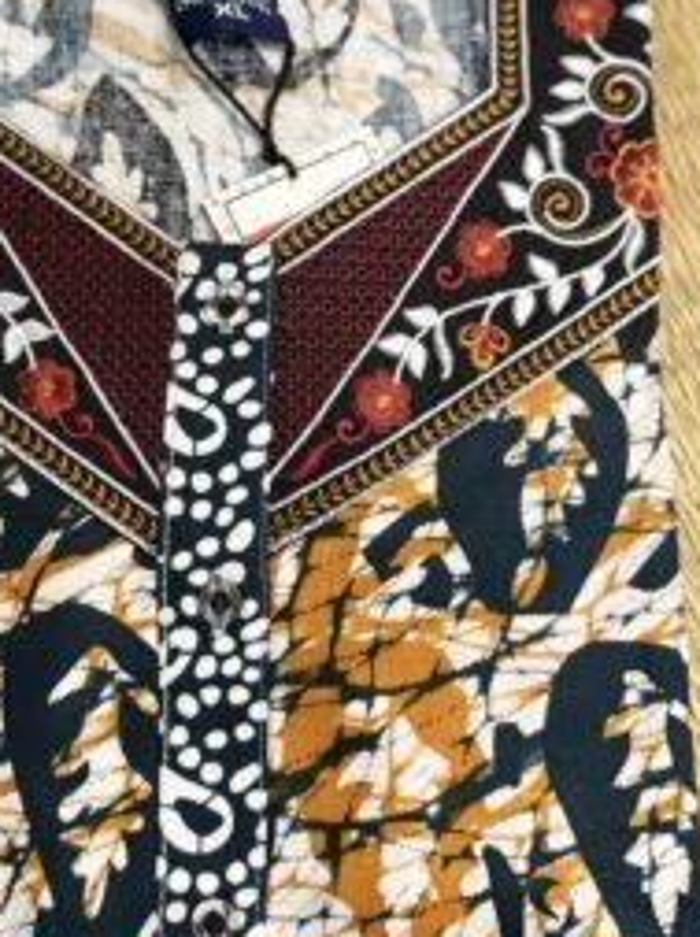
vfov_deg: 48.9
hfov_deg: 36.8
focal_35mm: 38
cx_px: 185
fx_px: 1027
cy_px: 411
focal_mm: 6.76
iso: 320
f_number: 1.78
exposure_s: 1/50
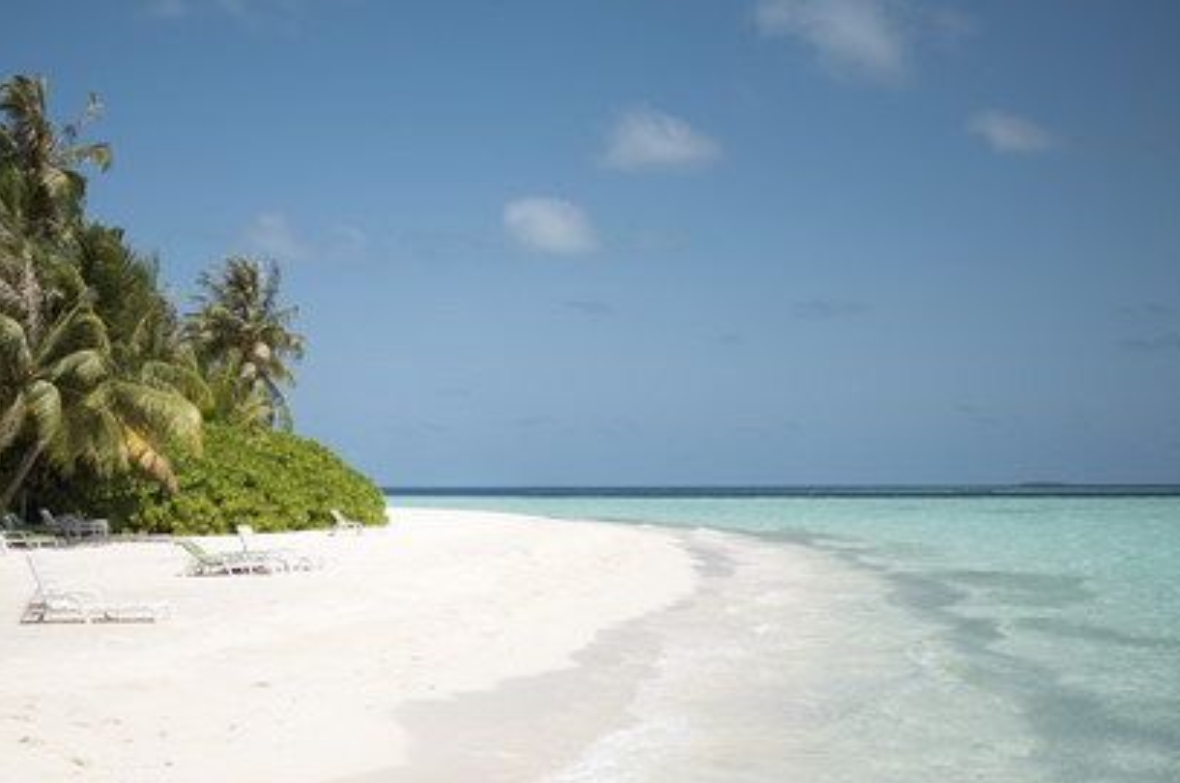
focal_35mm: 55
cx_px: 412
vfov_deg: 24.5
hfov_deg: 36.0
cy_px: 428
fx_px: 1800
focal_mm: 35
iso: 64
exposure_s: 1/8000
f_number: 1.4
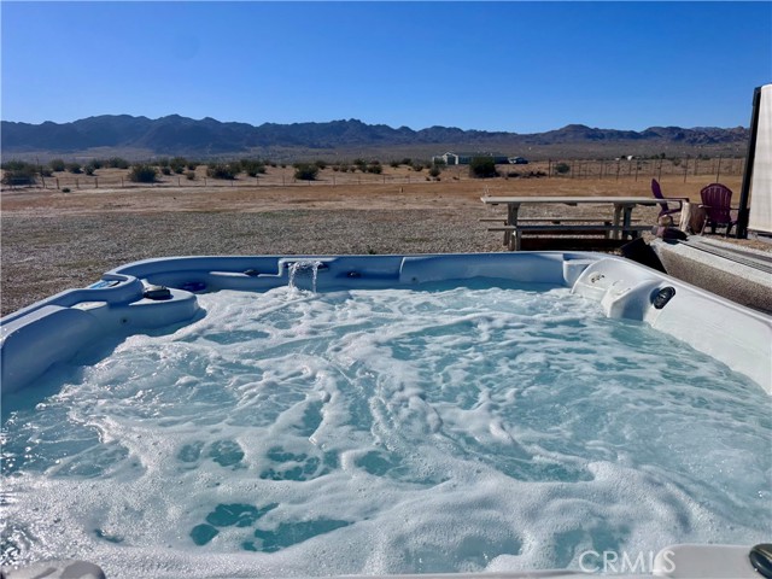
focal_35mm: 24
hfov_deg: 71.6
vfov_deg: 56.8
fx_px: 535
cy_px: 290
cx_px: 386
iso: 50
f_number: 1.78
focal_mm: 6.76
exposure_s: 1/12346
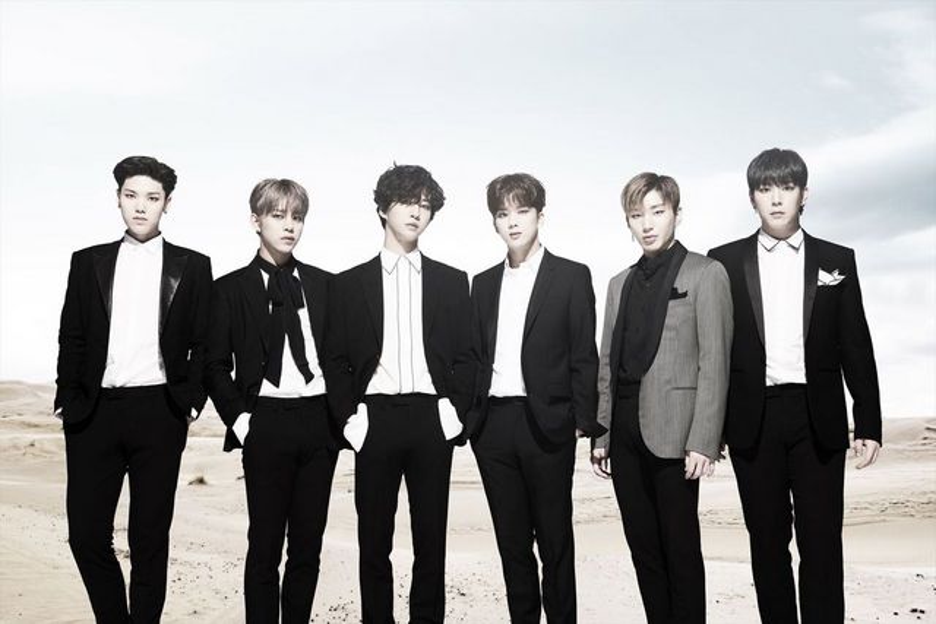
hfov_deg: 42.7
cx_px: 468
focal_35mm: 46
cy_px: 312
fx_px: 1196
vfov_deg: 29.3
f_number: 13
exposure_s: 1/160
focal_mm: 46
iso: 125
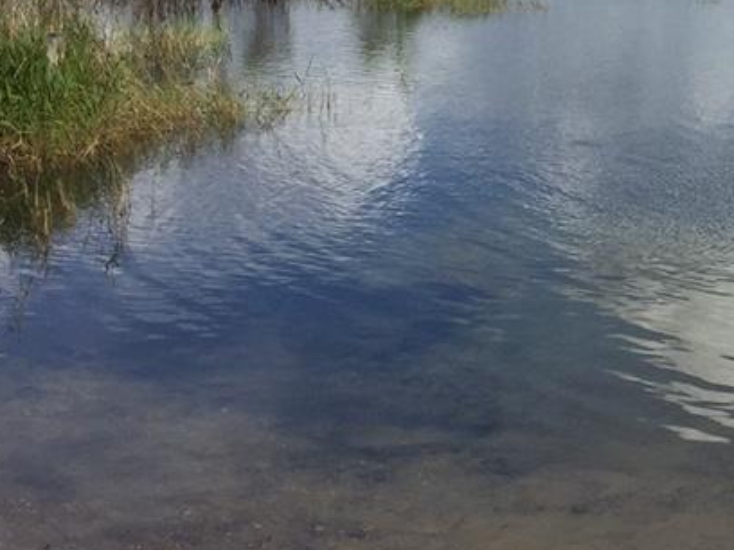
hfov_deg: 20.3
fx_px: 1930
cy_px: -45
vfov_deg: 15.8
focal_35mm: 91
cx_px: 853
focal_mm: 4.15
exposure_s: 1/3968
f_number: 2.2
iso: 32
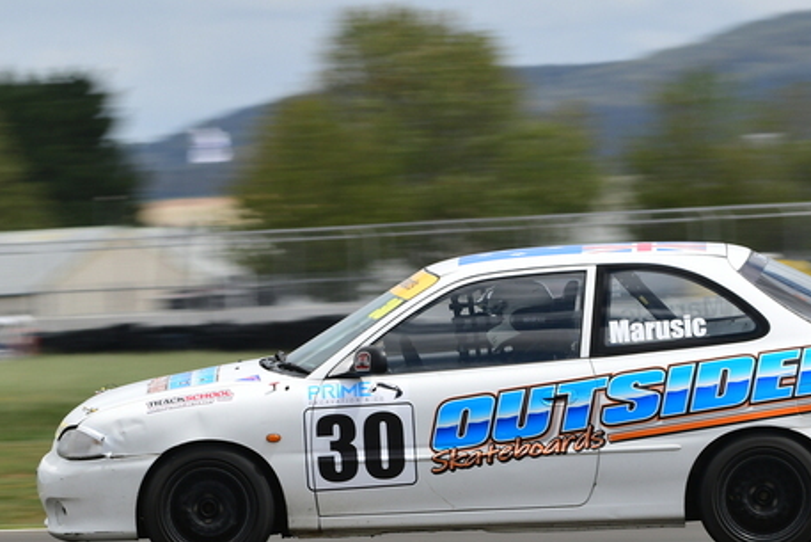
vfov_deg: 2.6
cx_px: 309
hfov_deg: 3.9
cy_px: 292
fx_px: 11830
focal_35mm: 525
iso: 125
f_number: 11
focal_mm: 200
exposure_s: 1/200
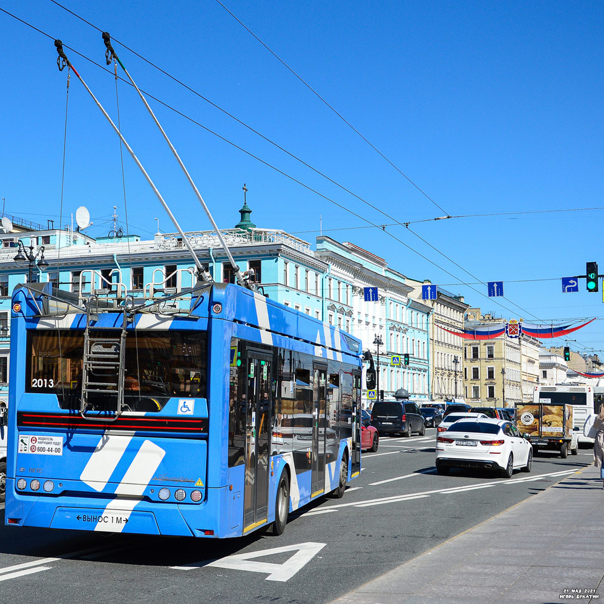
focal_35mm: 46
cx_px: 156
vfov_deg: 36.8
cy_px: 302
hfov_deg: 36.0
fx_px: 908
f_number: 7.1
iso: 200
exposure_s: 1/1000
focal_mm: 24
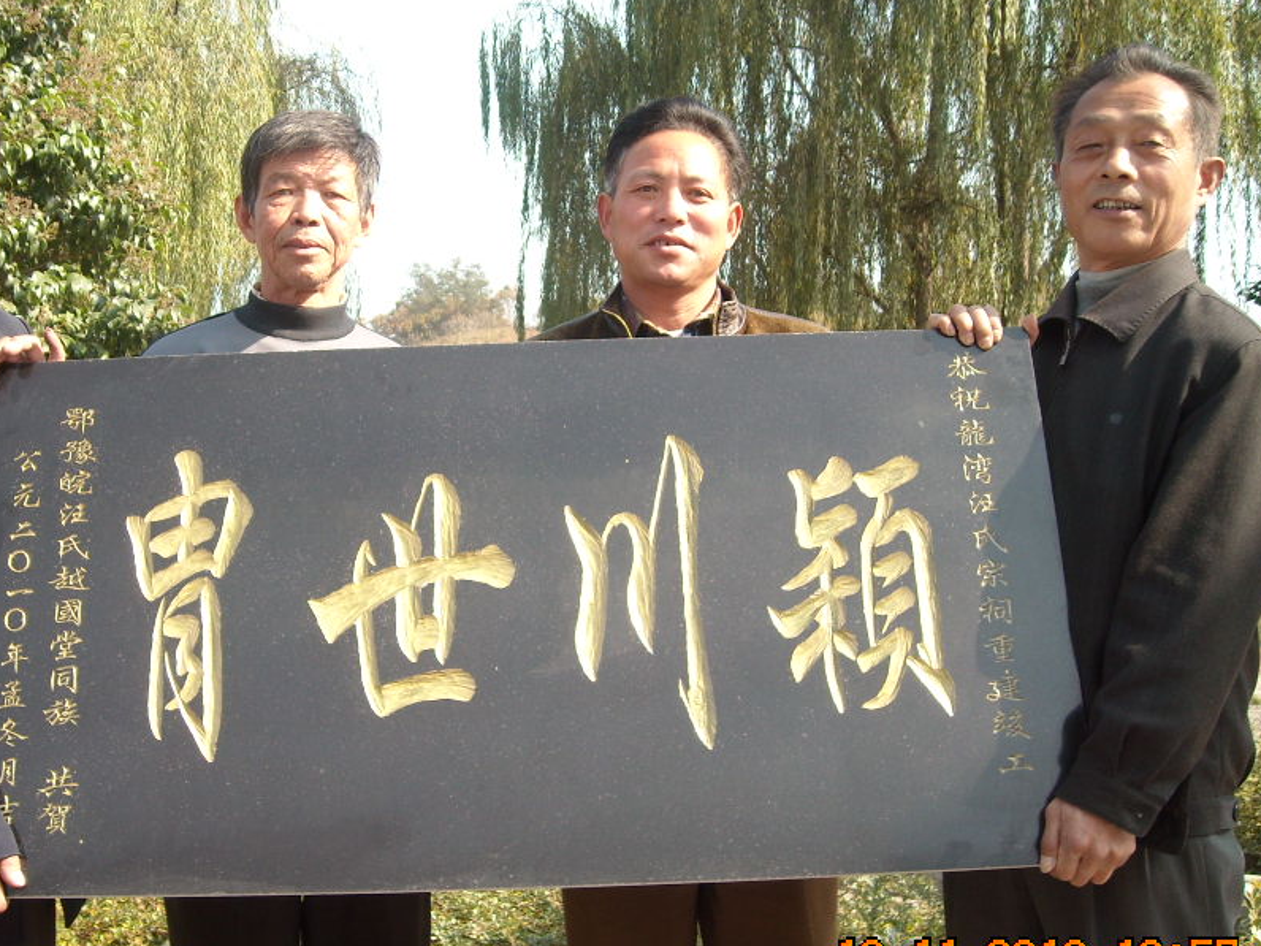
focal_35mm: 45
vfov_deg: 32.2
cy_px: 479
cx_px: 497
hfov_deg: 41.9
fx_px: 1639
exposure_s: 1/250
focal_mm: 5.7
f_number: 2.8
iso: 64
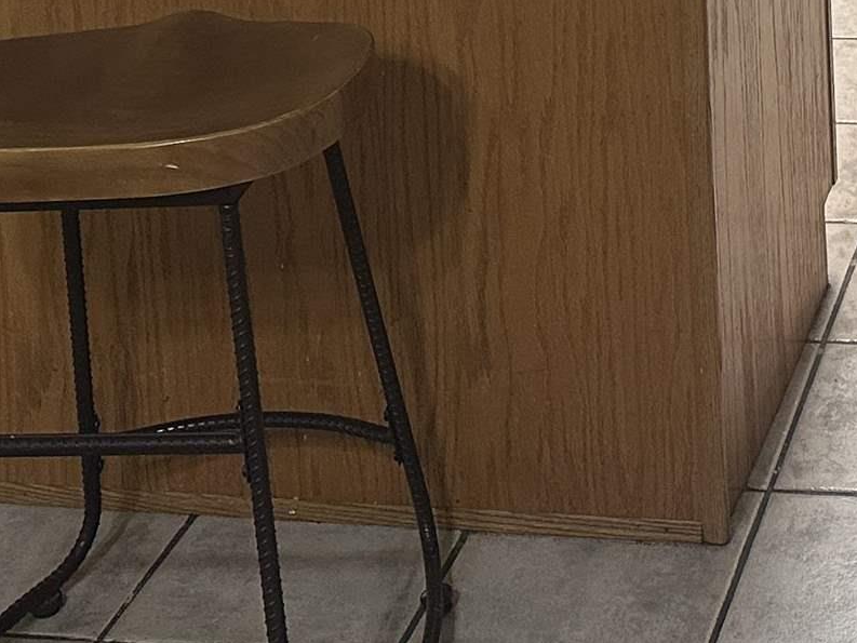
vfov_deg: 13.8
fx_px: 2303
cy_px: -599
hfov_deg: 19.9
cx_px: 1001
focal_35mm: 93
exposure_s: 1/60
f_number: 1.78
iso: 200
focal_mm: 6.86
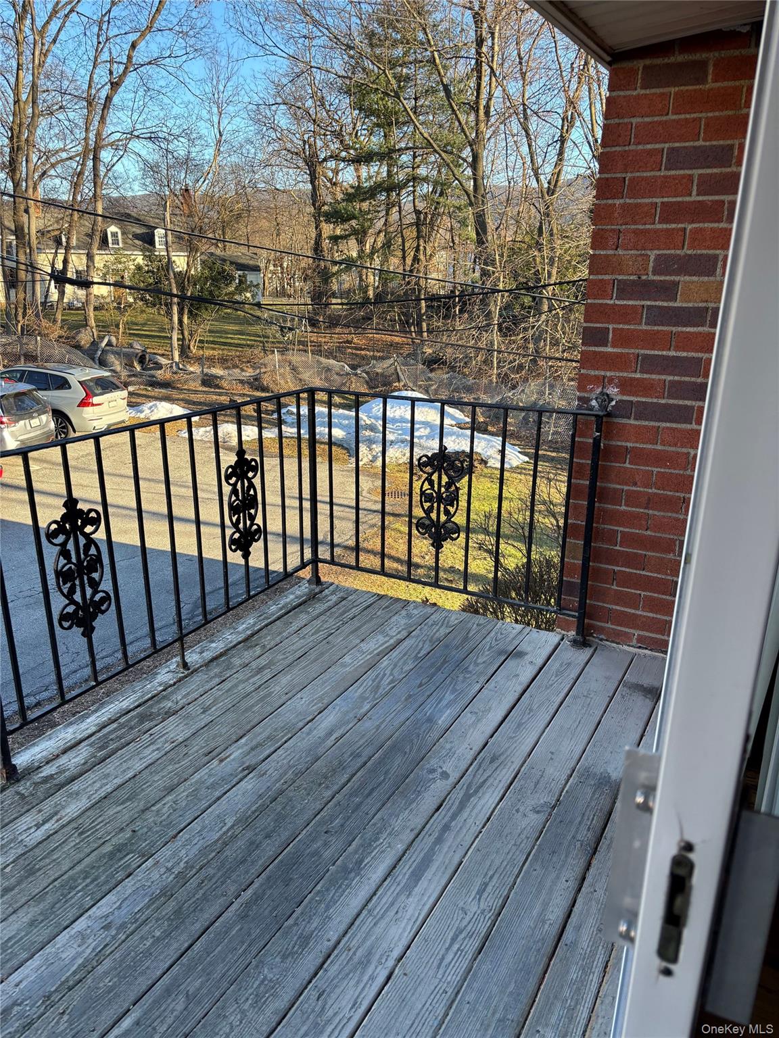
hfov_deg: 53.1
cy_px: 519
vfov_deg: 67.3
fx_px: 780
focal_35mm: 26
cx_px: 390
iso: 50
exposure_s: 1/403
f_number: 1.6
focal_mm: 5.96
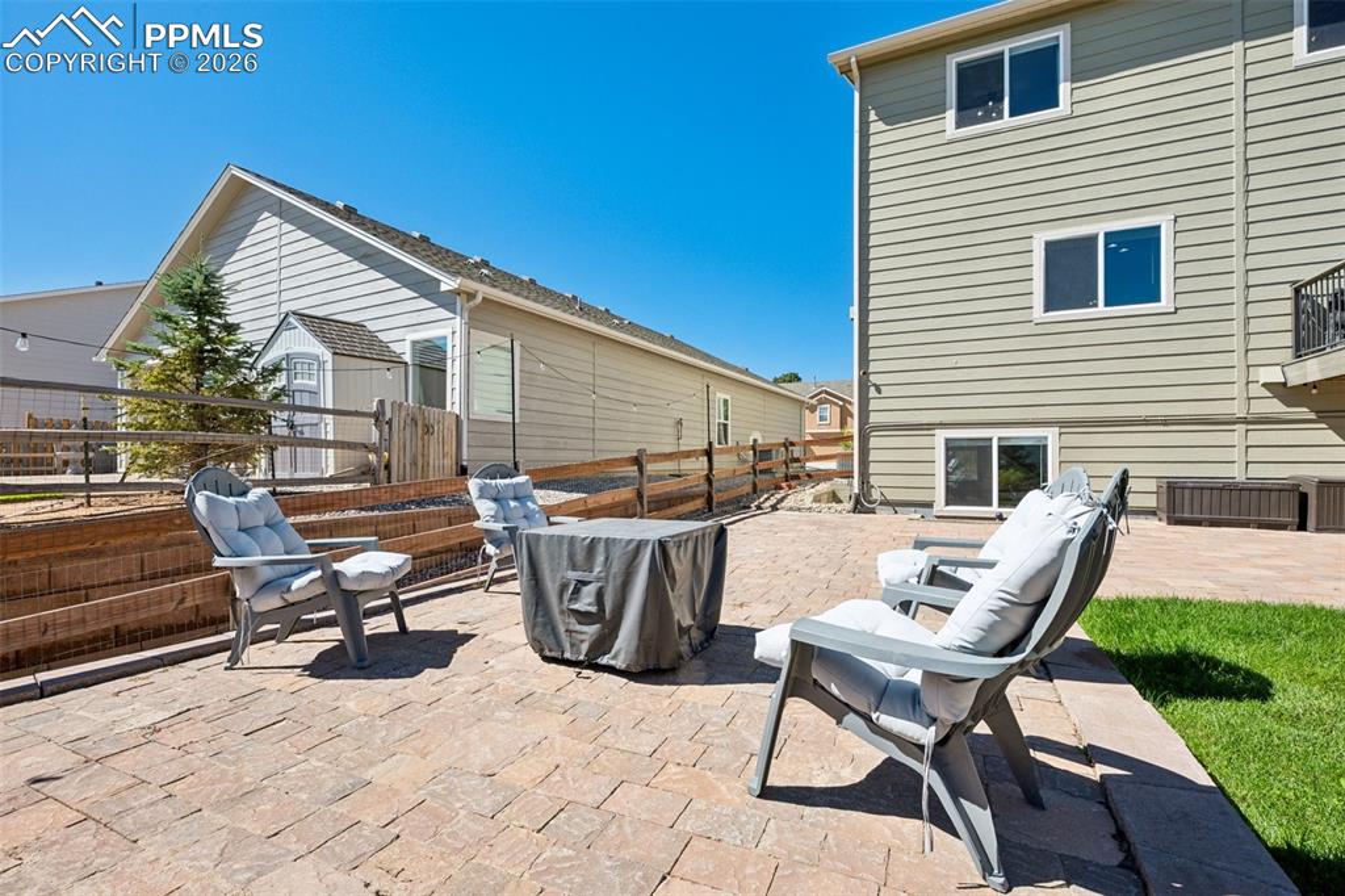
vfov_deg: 77.3
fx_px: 560
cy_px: 448
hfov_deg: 100.4
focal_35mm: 15
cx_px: 672
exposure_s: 1/60
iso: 100
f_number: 11
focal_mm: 15
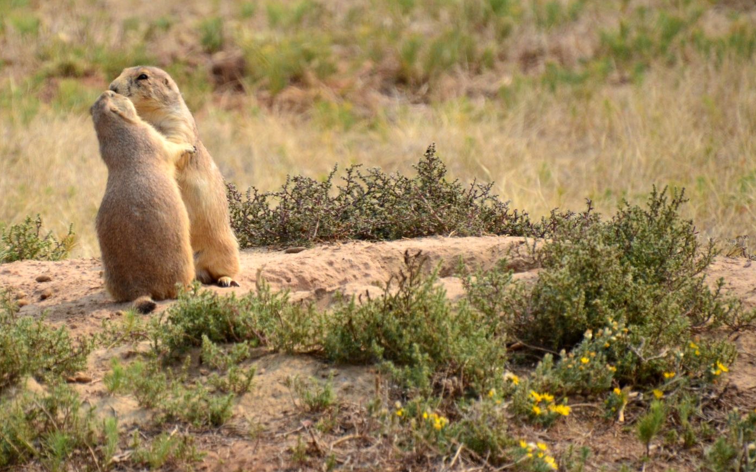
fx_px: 18542
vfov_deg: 1.5
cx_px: 213
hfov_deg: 2.3
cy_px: 147
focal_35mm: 900
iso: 1000
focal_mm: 400
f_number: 7.1
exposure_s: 1/3200
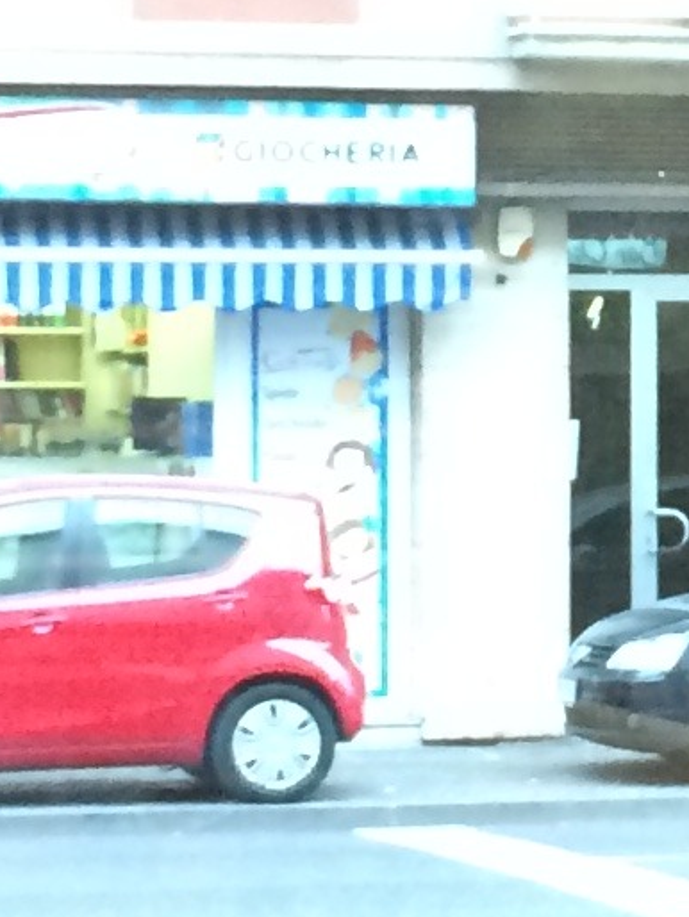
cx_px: 919
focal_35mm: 184
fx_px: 4879
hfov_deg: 8.0
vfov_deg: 10.7
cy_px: 302
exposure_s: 1/33
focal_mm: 4.15
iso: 250
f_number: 2.2
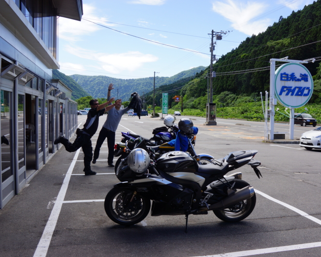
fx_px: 323
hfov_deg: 52.7
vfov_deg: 43.4
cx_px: 182
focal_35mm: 34
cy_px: 129
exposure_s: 1/100
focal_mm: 20
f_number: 10
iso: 100
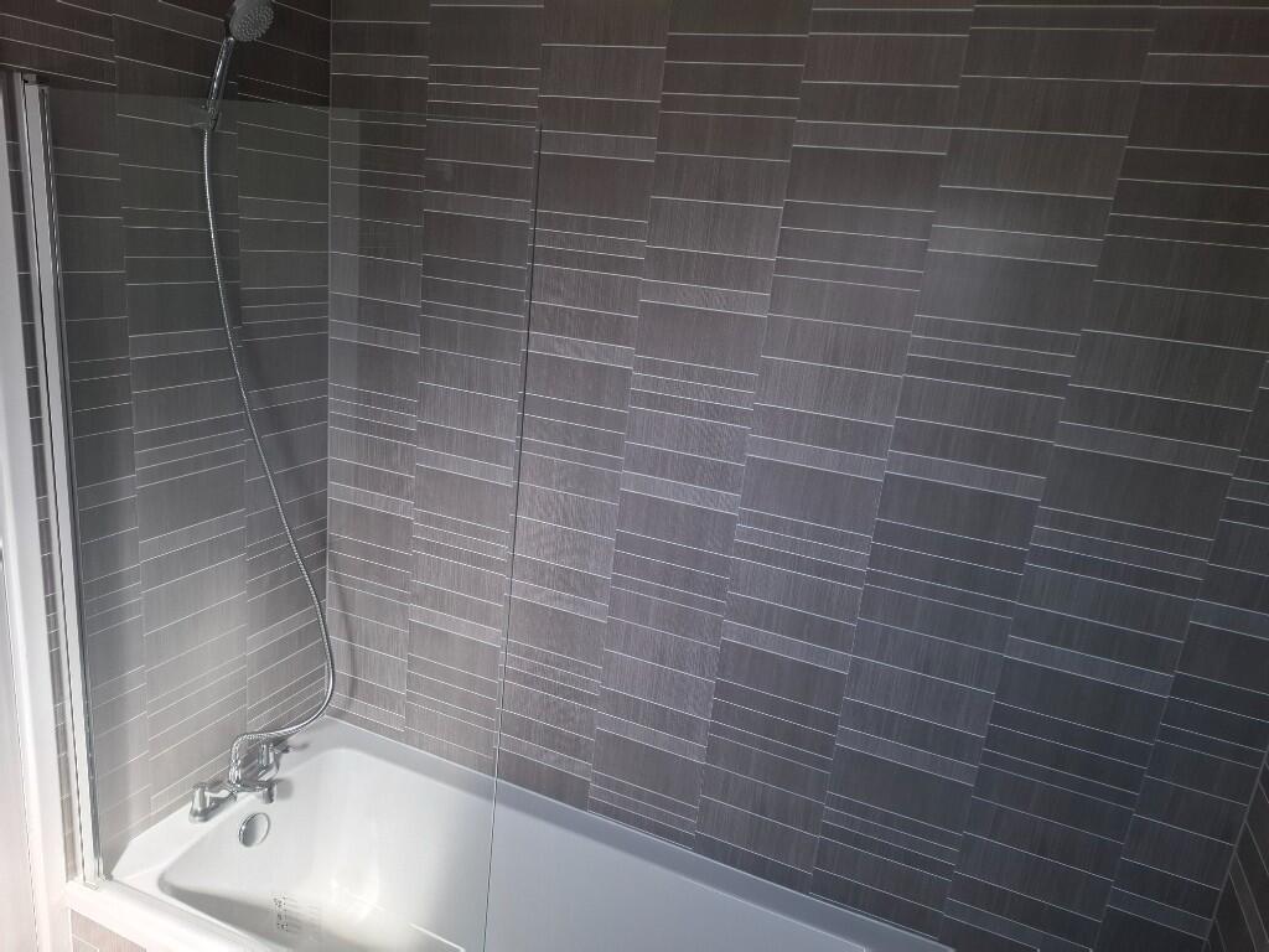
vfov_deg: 58.9
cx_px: 634
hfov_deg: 73.9
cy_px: 476
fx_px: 843
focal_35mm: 23
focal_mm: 5.54
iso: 50
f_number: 1.8
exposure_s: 1/151
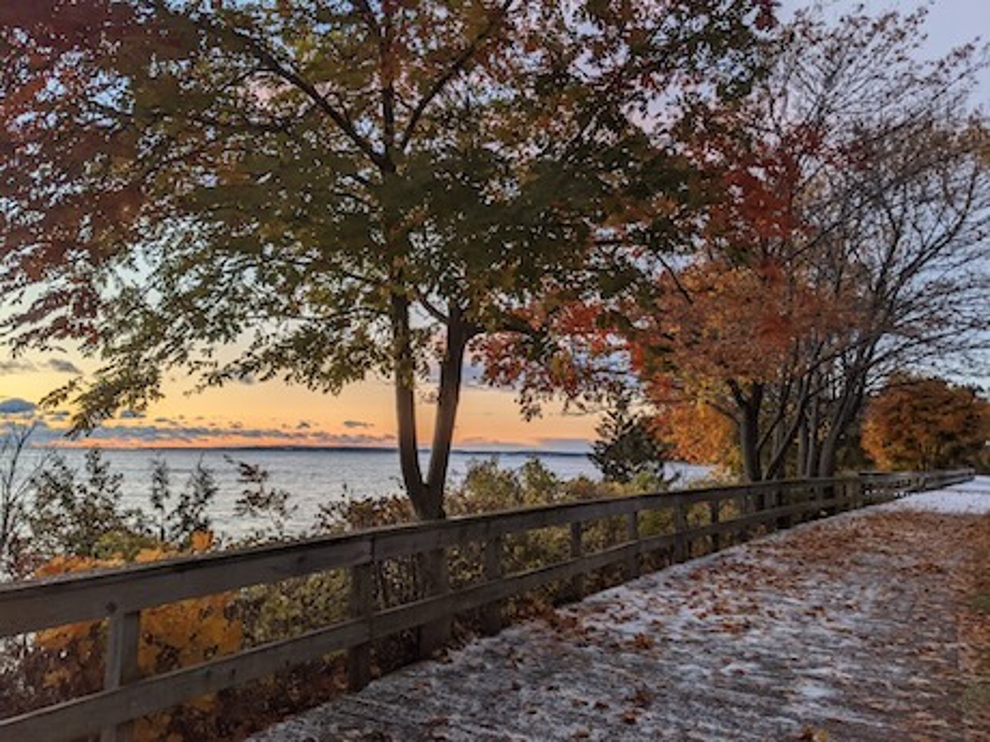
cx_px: 495
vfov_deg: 51.4
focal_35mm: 27
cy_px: 371
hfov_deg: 65.3
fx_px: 772
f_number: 1.8
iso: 56
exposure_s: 1/587
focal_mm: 4.44
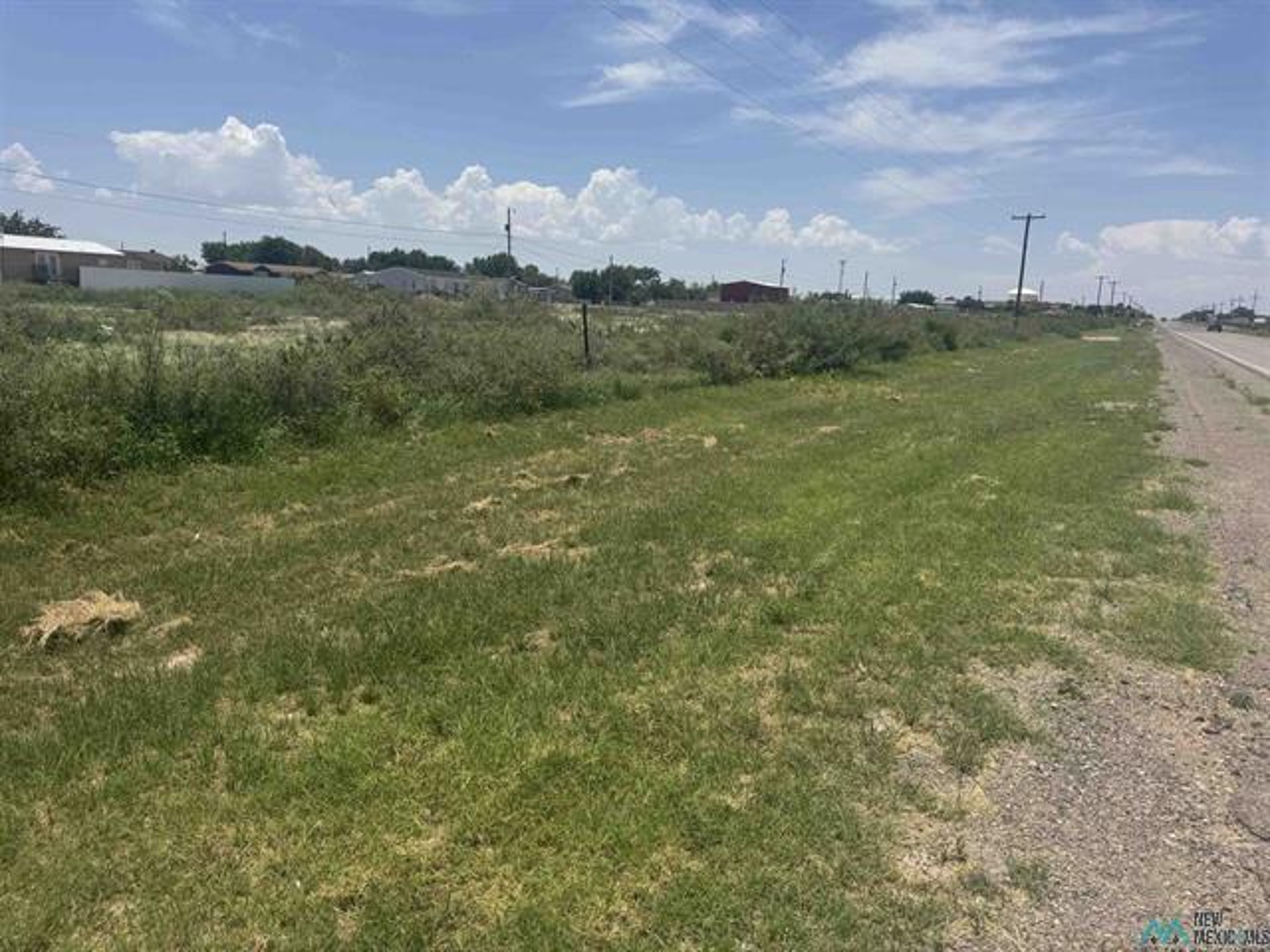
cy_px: 476
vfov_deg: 56.8
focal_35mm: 24
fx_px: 881
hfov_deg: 71.6
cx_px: 635
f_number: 1.78
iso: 80
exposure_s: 1/7092
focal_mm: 6.76
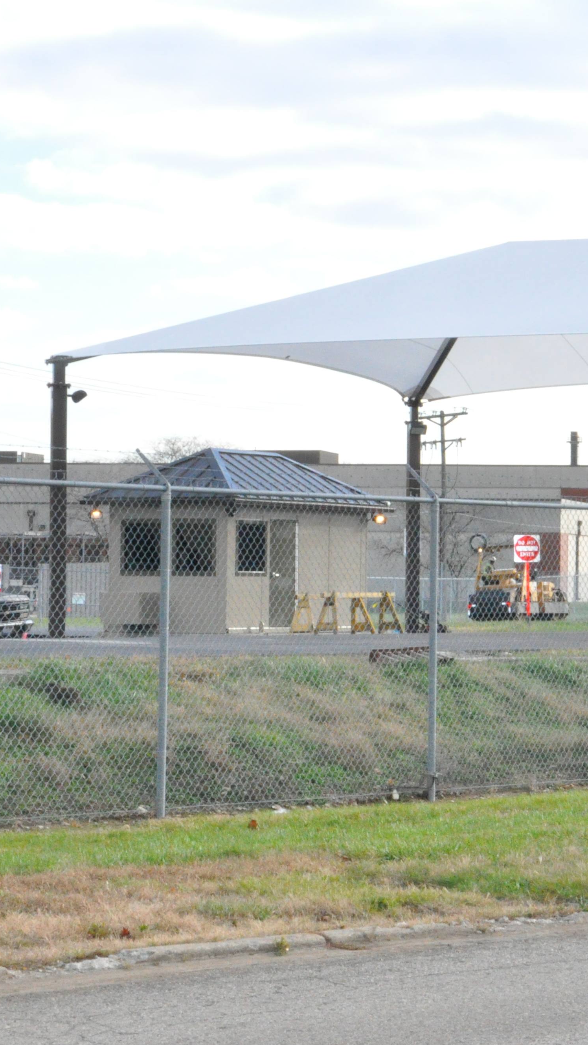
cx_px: 579
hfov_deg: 10.6
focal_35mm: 114
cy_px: 513
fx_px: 3156
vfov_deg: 18.8
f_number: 32
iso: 3200
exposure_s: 1/200
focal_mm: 45
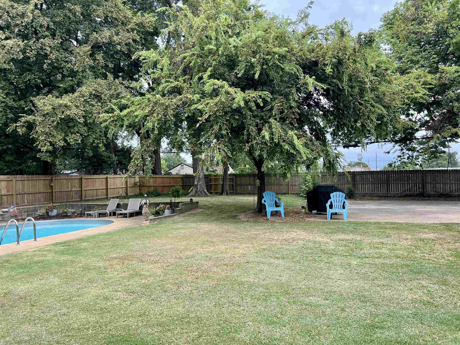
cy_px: 172
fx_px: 346
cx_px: 230
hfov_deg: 67.3
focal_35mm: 26
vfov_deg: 53.1
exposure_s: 1/780
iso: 50
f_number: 1.5
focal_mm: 5.7
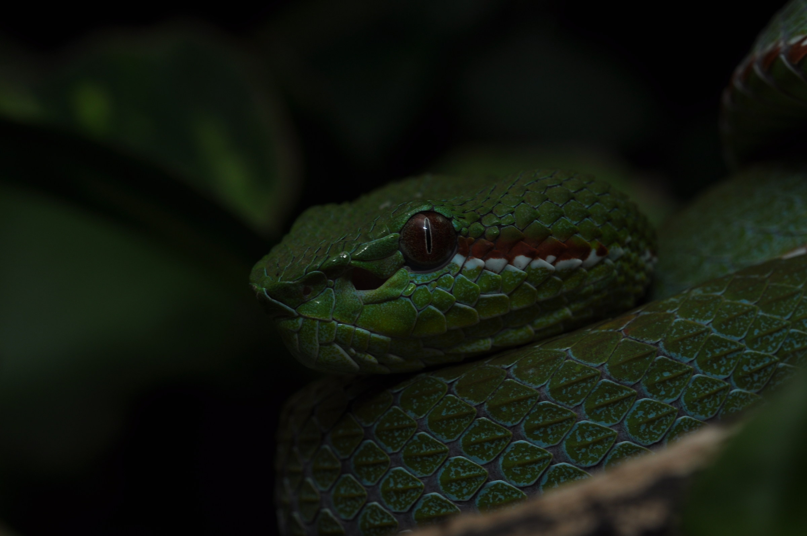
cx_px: 404
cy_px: 268
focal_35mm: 158
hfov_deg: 13.1
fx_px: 3526
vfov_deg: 8.7
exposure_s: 1/250
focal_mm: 105
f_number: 16
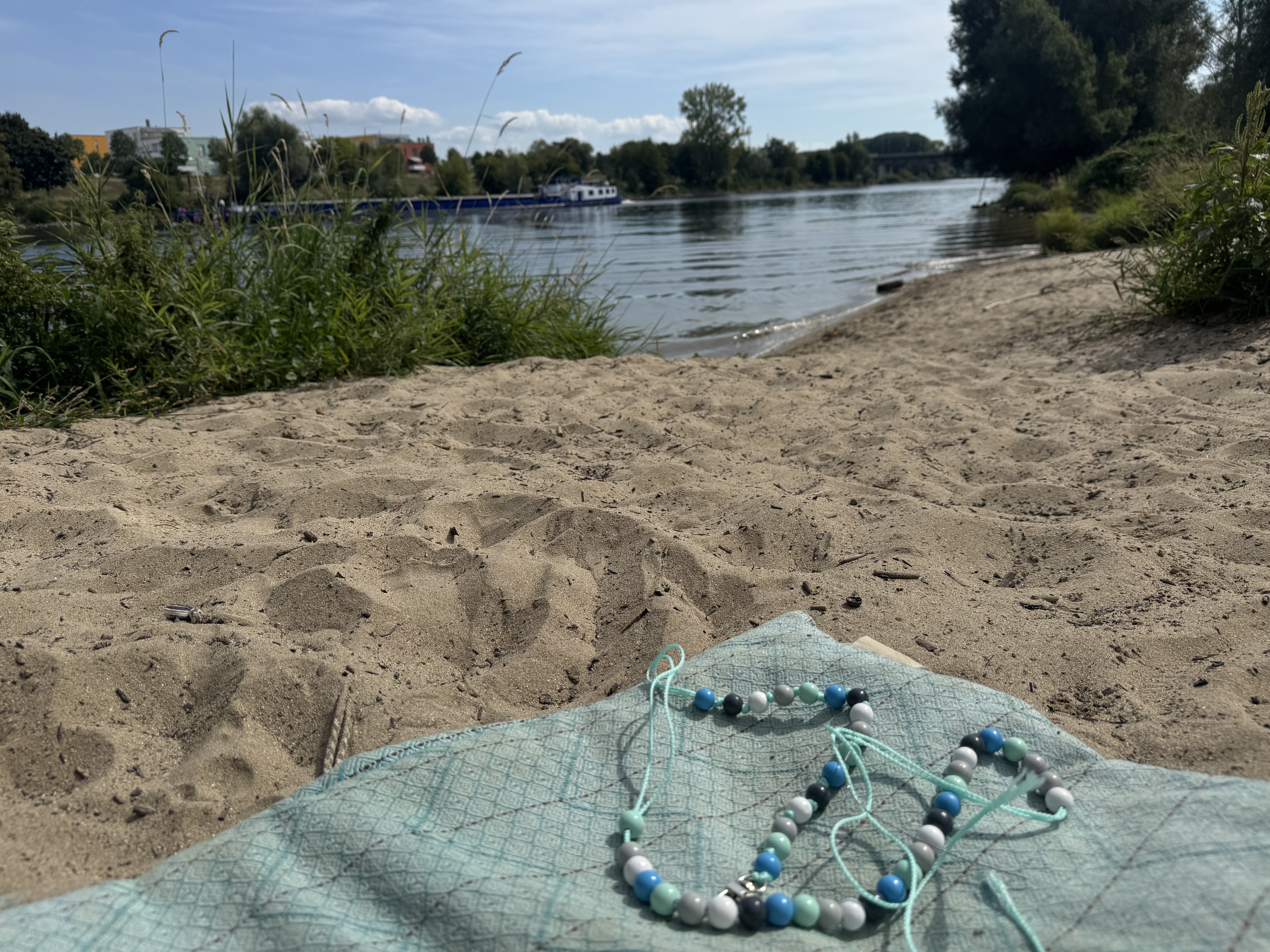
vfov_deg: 56.8
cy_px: 476
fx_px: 881
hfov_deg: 71.6
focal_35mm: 24
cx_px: 635
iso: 80
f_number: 1.78
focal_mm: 6.76
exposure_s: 1/7937
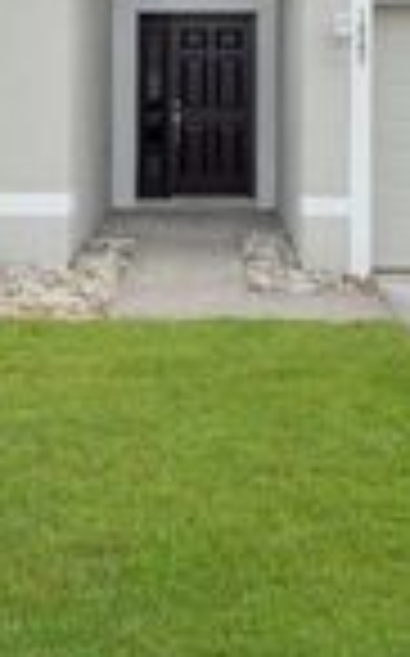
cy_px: 79
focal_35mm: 56
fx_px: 1003
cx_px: 221
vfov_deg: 34.5
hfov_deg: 23.1
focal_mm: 16
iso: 100
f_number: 11
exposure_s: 1/125
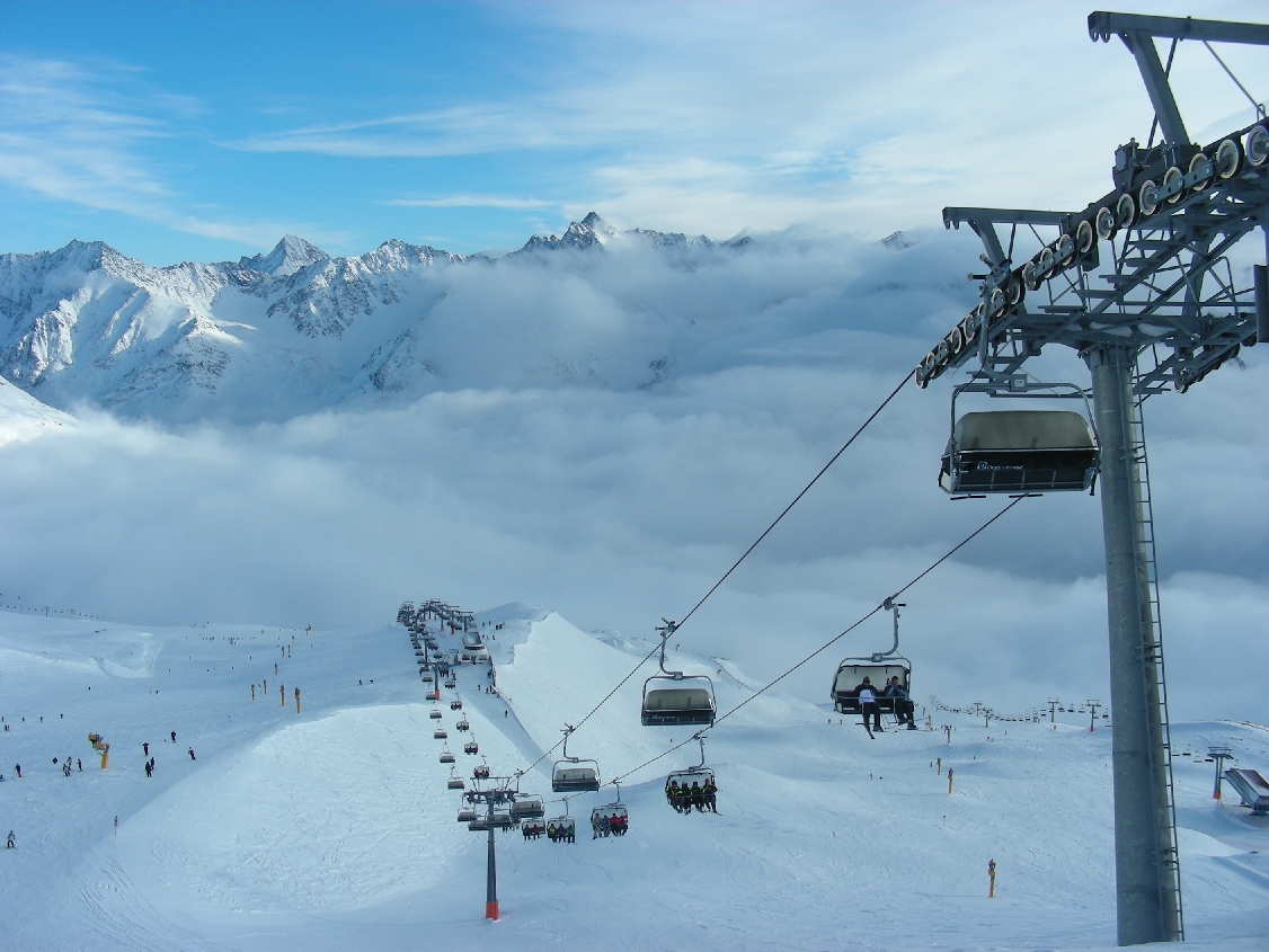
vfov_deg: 37.7
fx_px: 1393
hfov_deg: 49.0
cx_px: 634
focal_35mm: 38
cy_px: 476
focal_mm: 6.3
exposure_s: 1/513
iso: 50
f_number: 4
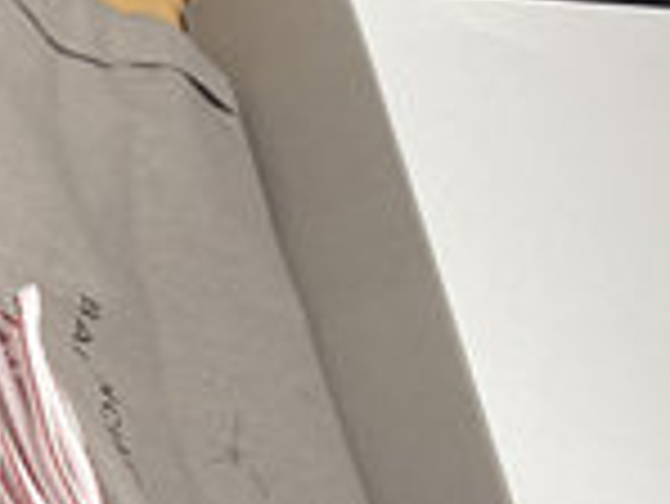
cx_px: -850
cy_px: 421
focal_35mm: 122
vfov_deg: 12.1
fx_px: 2363
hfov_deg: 13.0
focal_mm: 4.25
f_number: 1.8
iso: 100
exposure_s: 1/121
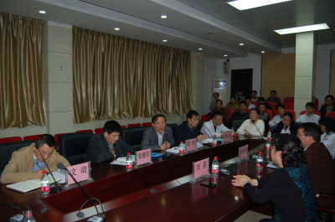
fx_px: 251
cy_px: 111
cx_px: 168
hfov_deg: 67.5
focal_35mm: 27
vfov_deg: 47.7
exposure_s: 1/60
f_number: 3.5
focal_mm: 18
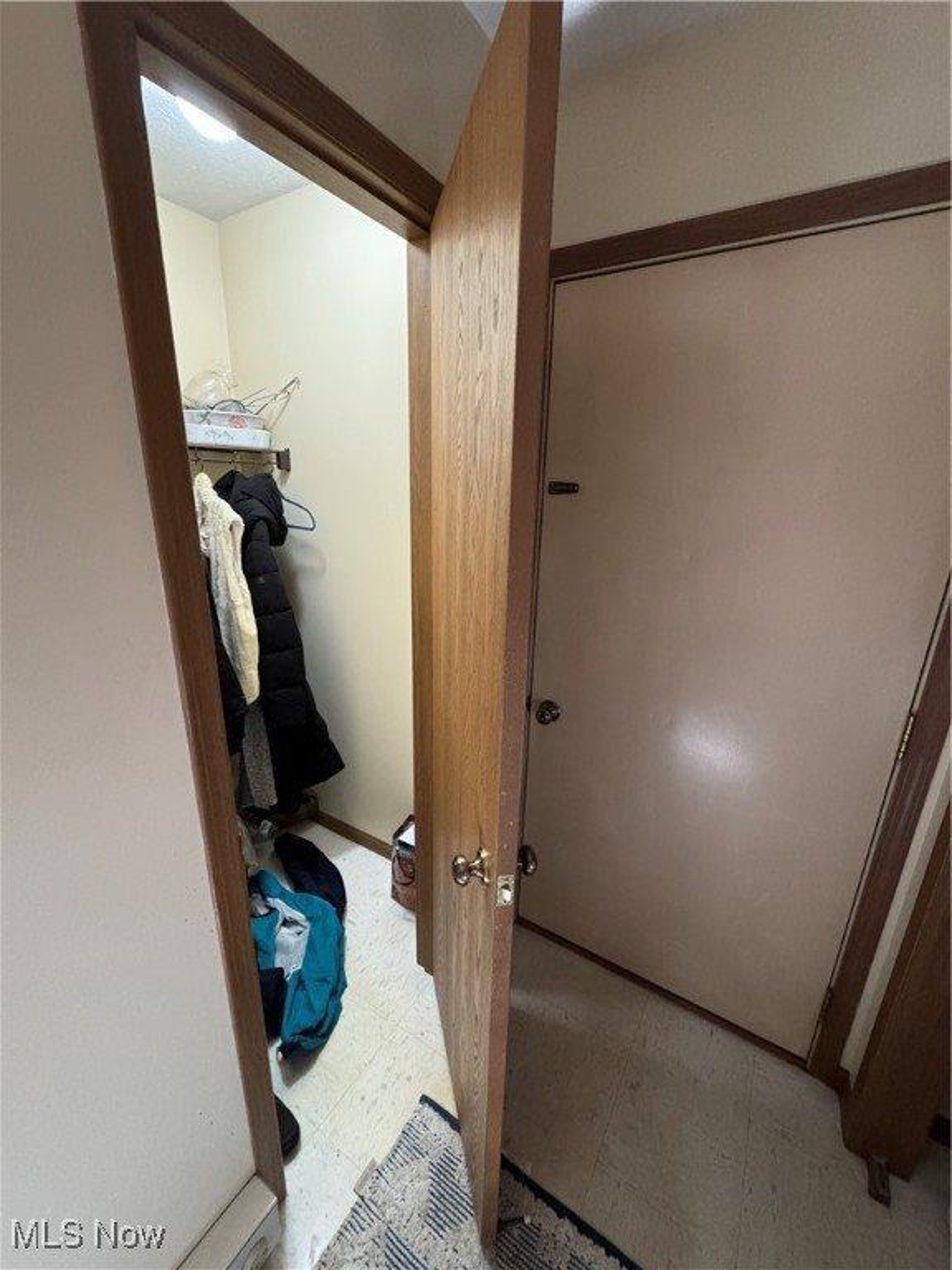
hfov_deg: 85.7
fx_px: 513
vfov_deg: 102.1
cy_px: 635
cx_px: 476
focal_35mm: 14
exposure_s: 1/60
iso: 800
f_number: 2.2
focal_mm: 2.22
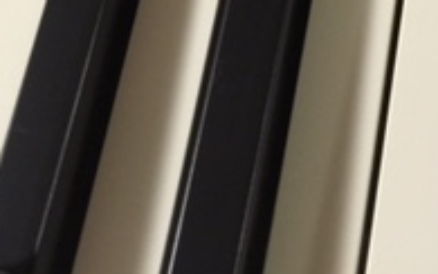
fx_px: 1206
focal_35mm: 101
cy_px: -261
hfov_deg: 20.5
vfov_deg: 11.7
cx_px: 148
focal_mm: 4.15
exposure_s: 1/15
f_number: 2.2
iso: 125
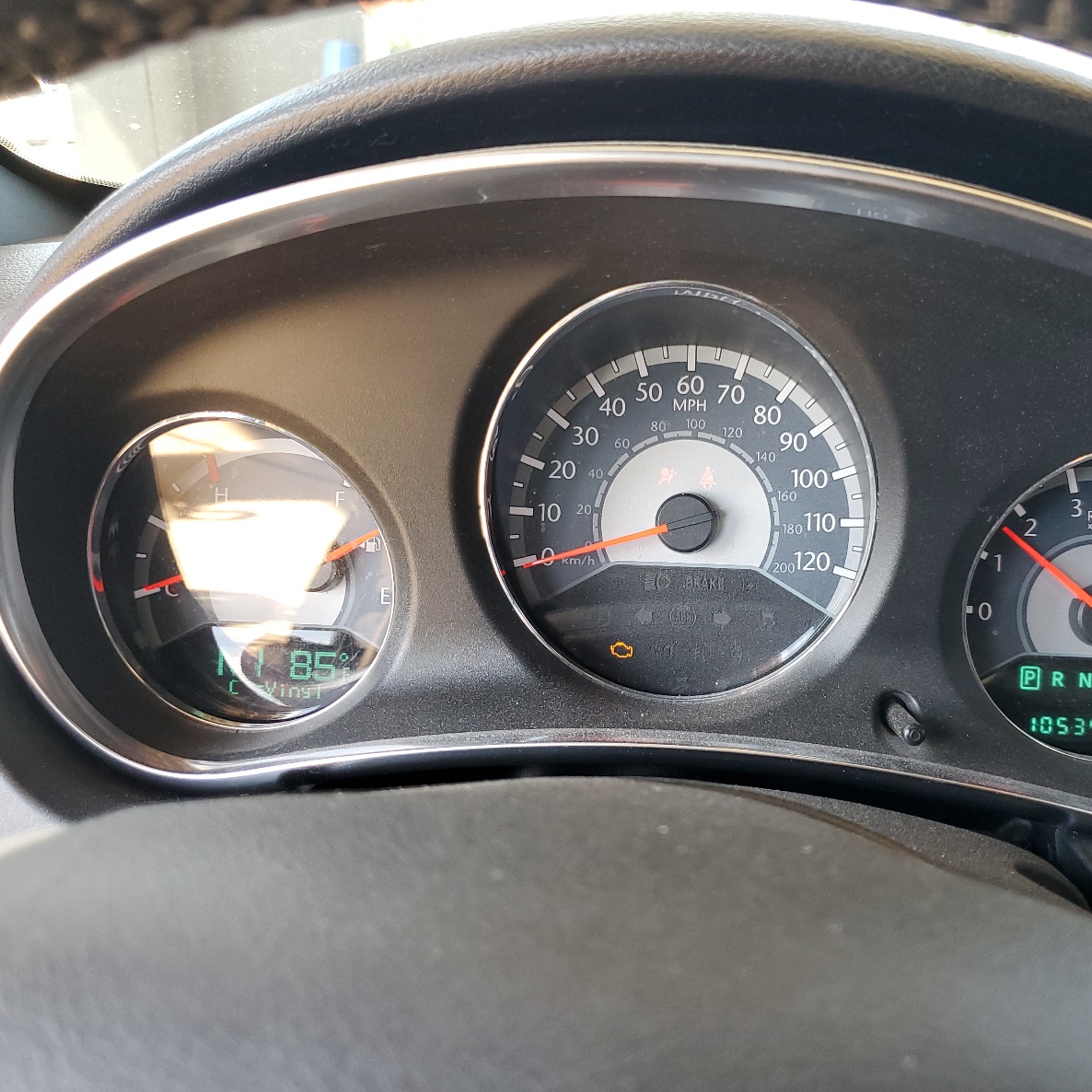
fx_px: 1106
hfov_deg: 51.9
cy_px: 540
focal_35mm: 31
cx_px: 691
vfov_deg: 52.5
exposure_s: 1/120
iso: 84
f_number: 1.5
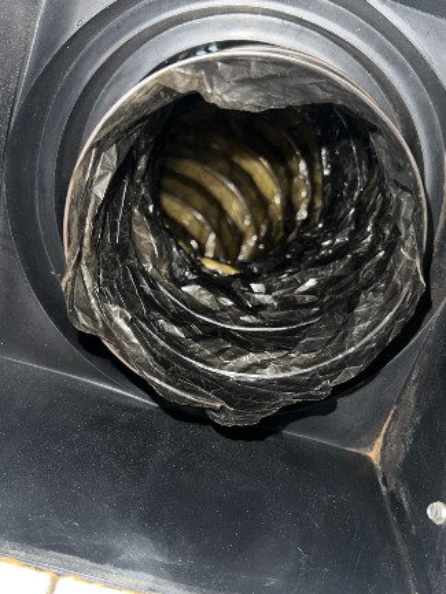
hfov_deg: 48.2
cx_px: 223
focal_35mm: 29
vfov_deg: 61.6
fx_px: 498
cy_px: 297
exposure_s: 1/695
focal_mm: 4
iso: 20
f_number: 1.8
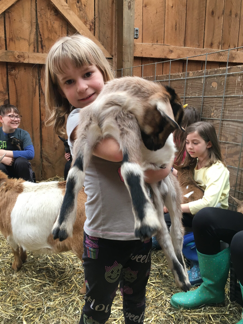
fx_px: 290
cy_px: 159
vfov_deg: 58.4
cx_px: 119
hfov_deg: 45.4
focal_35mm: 31
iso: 40
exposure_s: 1/30
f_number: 2.2
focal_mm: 4.15
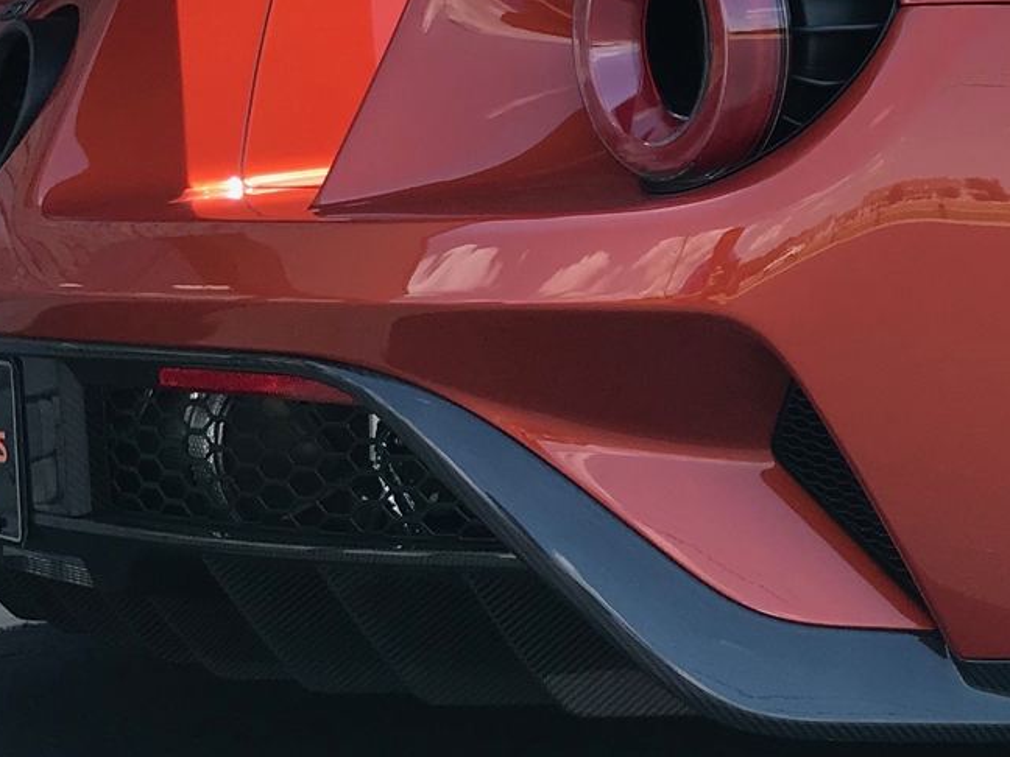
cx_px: 1250
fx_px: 2422
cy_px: 187
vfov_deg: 17.7
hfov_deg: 21.6
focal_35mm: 83
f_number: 1.8
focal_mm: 3.99
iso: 20
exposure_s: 1/622
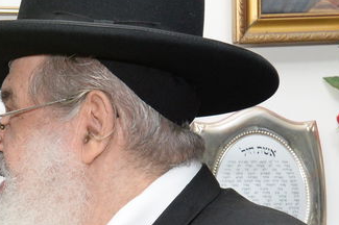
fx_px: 1420
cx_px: -35
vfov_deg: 9.0
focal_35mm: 151
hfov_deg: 13.3
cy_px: 247
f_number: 9
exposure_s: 1/100
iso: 2000
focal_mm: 35
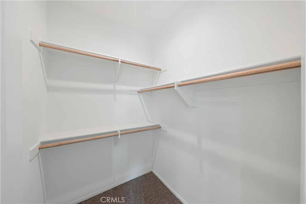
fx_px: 102
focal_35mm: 12
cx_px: 153
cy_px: 102
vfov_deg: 90.0
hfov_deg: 112.6
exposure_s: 1/10
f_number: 8
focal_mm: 12
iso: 800
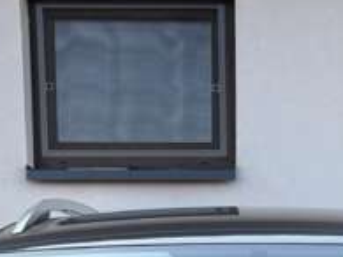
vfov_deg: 8.0
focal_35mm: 160
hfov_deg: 12.3
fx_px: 1584
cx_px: 296
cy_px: 773
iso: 50
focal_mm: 5.96
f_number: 1.6
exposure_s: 1/320
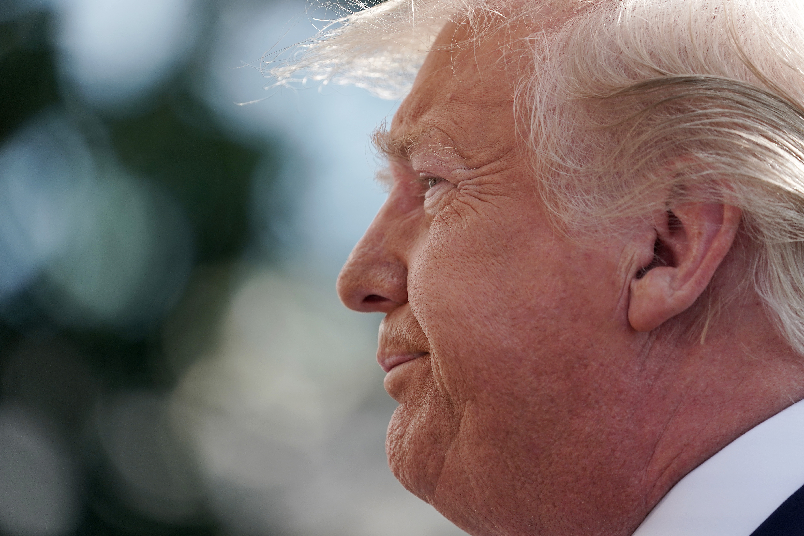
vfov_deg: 3.4
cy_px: 268
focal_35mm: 400
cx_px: 402
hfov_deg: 5.2
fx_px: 8933
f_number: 5.6
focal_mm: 400
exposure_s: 1/1600
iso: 640
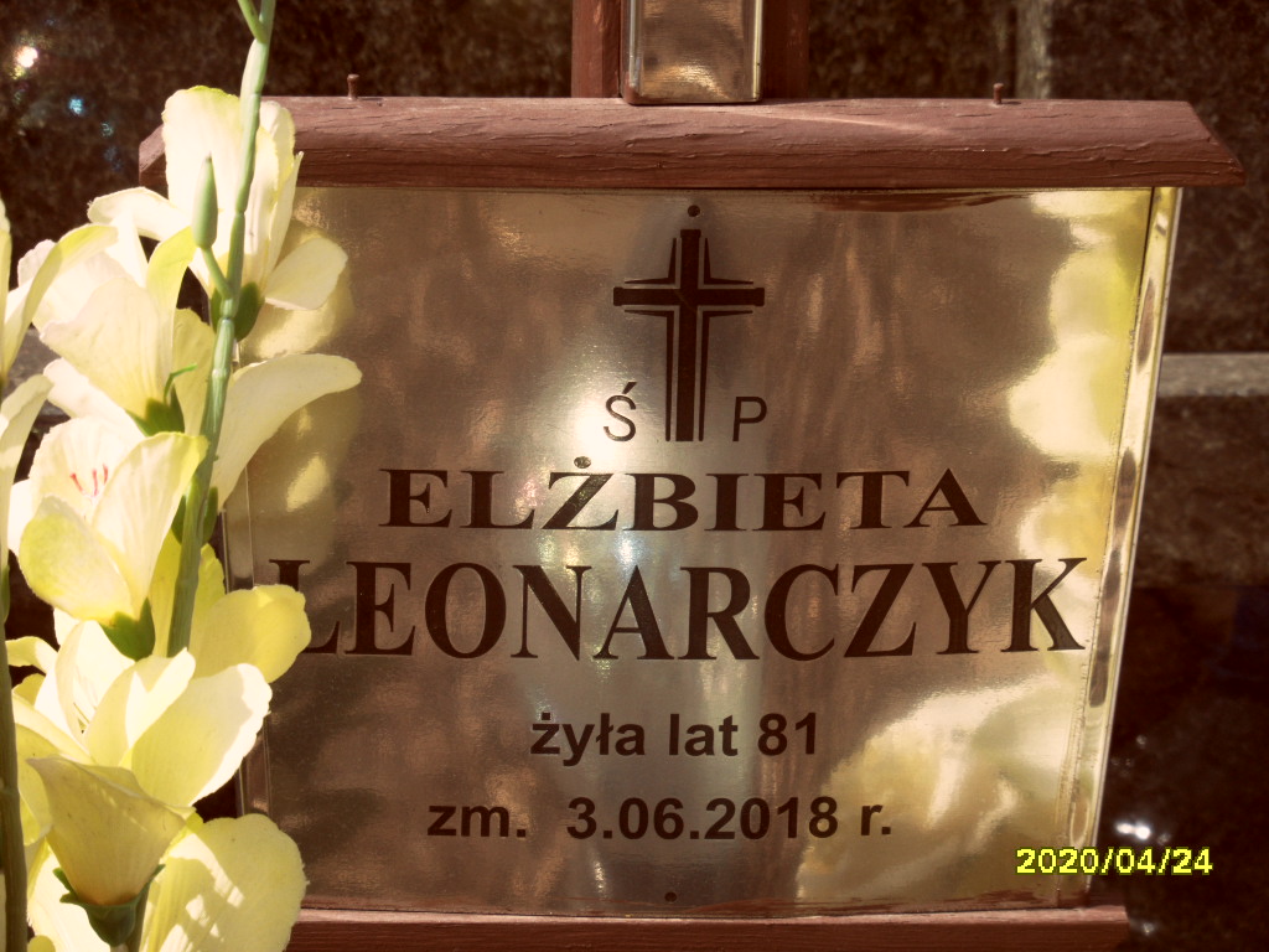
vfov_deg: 7.1
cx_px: 634
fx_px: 7698
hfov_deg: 9.4
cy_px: 476
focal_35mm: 210
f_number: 4.6
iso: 80
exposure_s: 1/350
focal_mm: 34.8
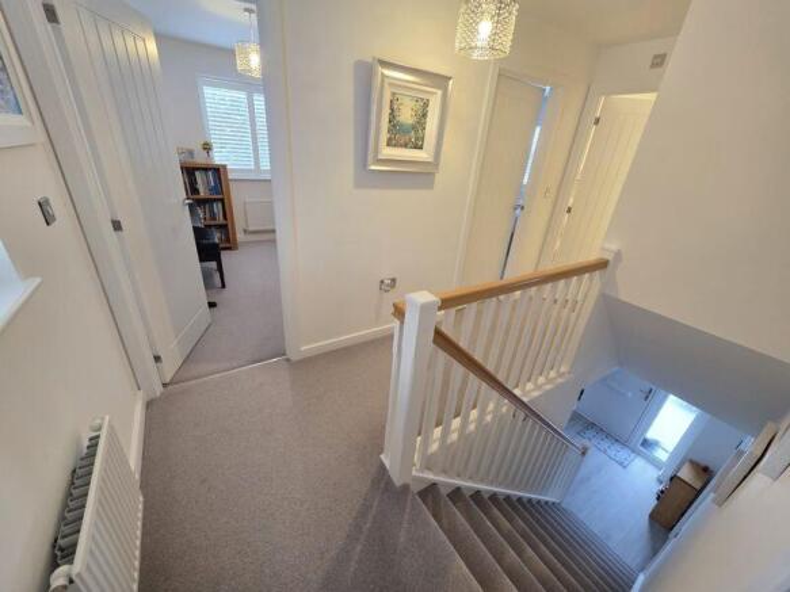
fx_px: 297
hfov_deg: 106.2
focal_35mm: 13
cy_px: 296
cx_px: 395
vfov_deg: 89.9
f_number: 1.9
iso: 250
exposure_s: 1/100
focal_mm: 2.2
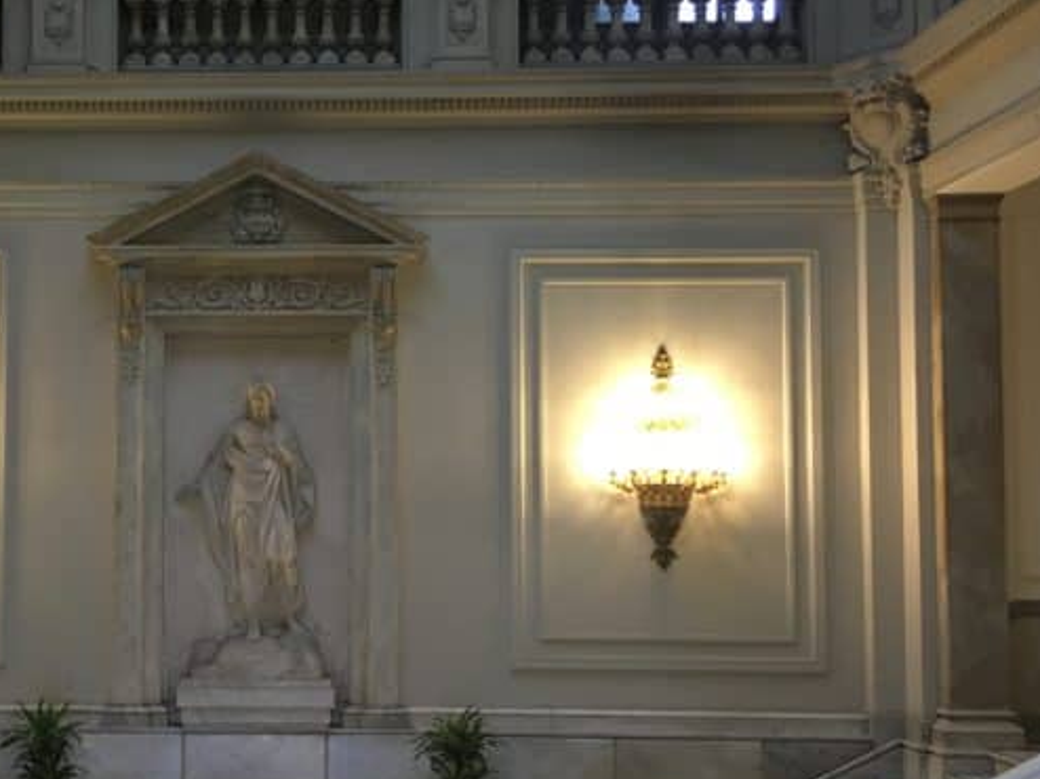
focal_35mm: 47
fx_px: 1411
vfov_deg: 30.8
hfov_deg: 39.3
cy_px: 459
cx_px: 246
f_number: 2.2
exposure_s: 1/33
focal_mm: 4.15
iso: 200
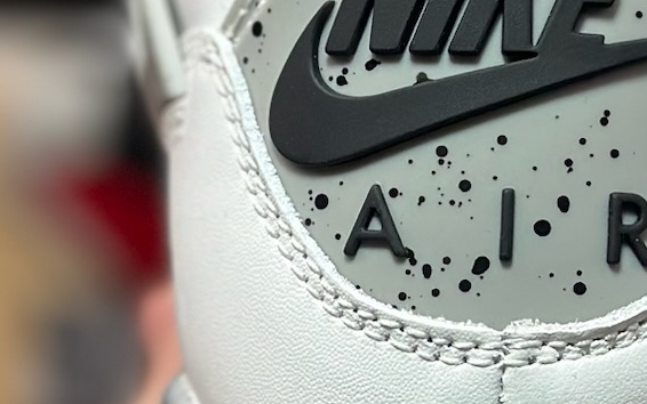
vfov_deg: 7.1
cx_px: 511
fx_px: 3245
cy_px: 114
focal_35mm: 184
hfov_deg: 11.3
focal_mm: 6.86
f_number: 1.78
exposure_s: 1/521
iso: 80
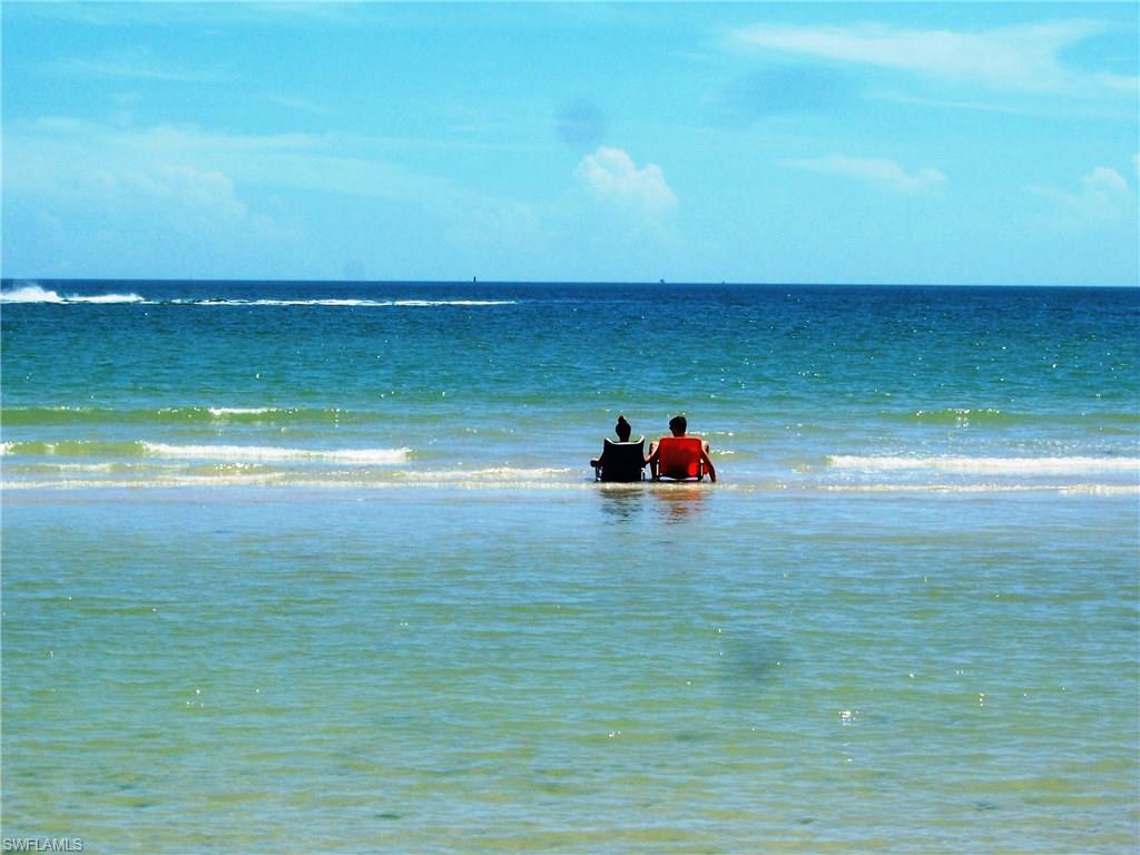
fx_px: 3359
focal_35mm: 102
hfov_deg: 19.3
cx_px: 570
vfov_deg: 14.5
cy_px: 428
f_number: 9.5
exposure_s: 1/250
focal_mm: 16.8
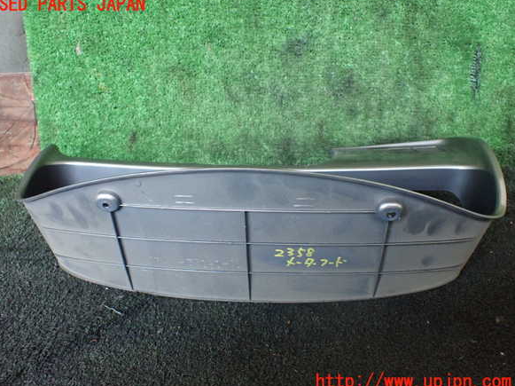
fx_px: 461
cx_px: 250
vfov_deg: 45.4
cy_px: 193
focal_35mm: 31
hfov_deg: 58.4
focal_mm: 5.4
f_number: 2.3
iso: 800
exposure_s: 1/40
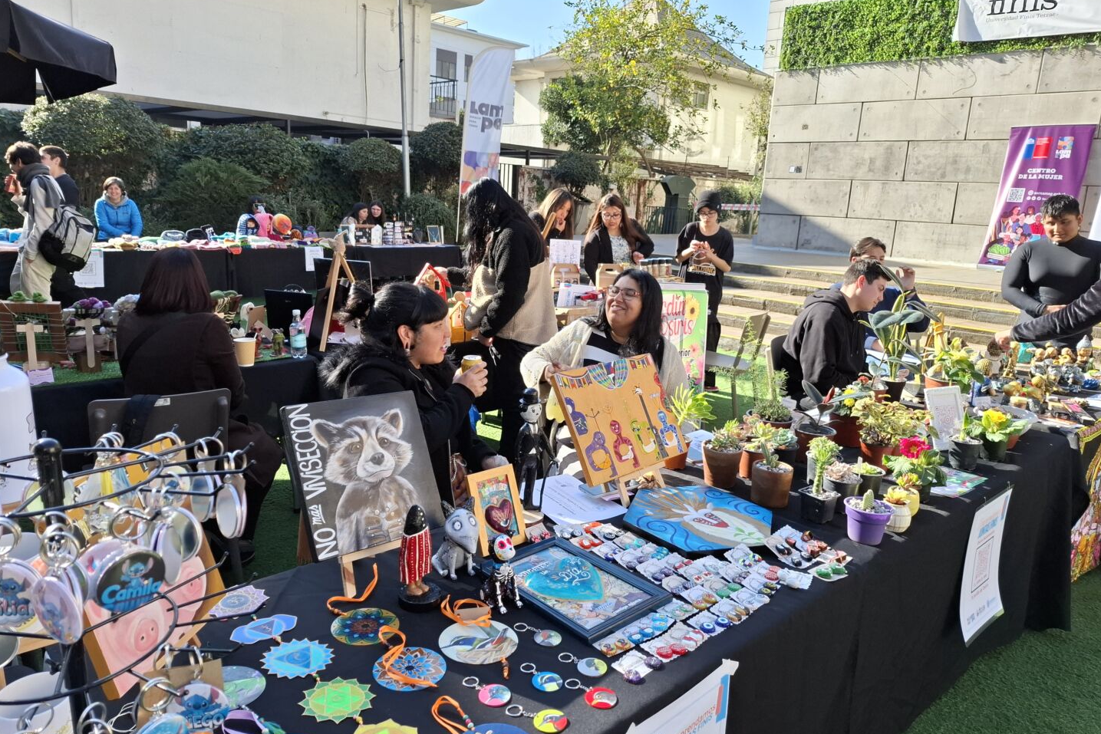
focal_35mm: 24
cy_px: 342
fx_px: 734
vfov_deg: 53.1
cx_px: 549
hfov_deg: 73.7
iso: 50
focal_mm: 5.54
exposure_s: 1/529
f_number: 1.8
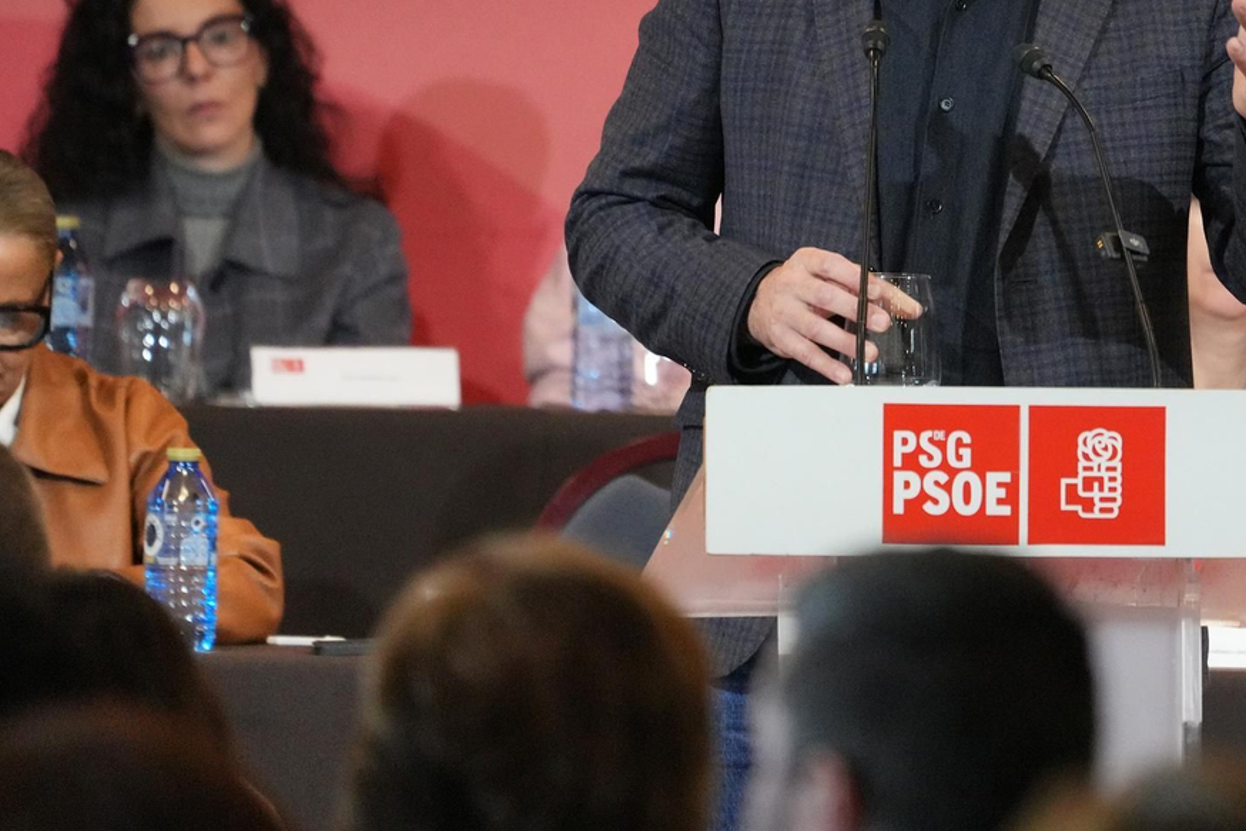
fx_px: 25338
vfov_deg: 1.9
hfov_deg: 2.8
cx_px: 942
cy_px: 146
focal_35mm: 732
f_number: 5.6
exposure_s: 1/320
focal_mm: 400
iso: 4000
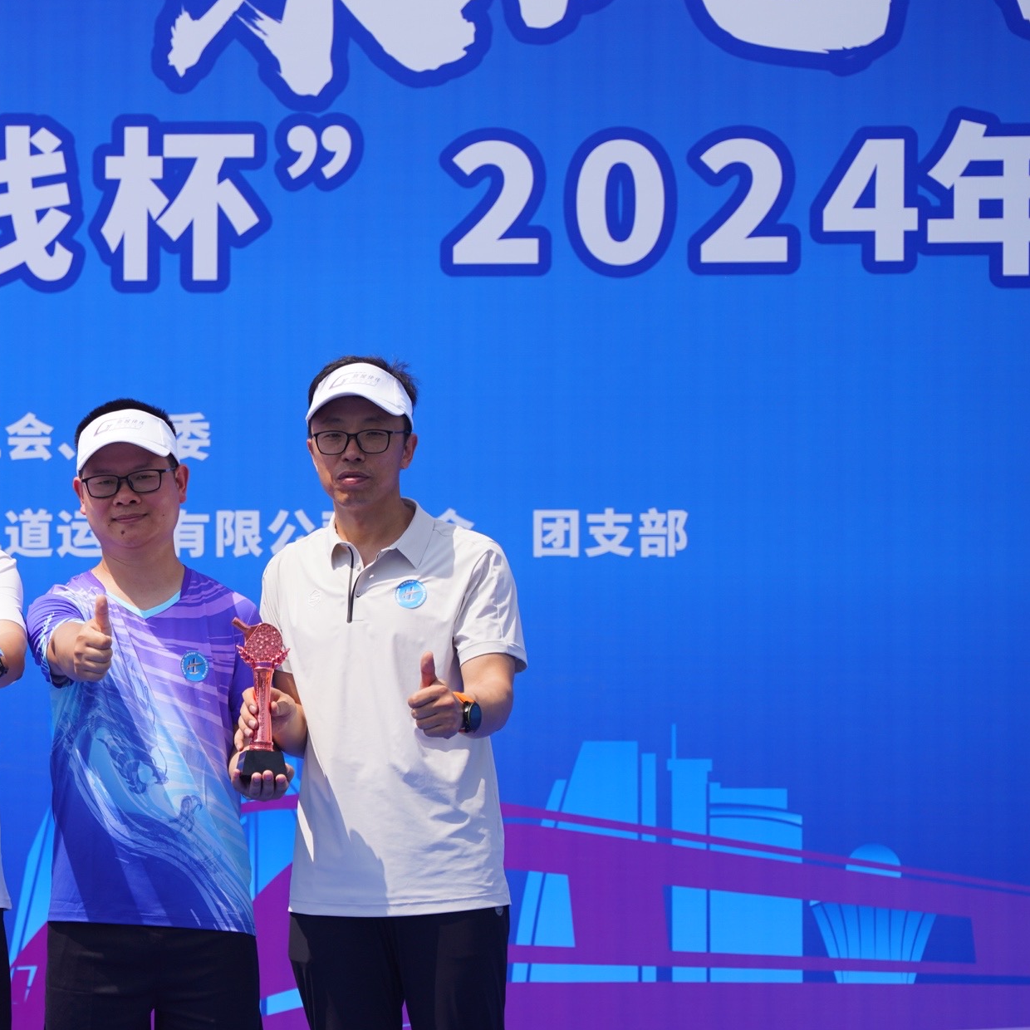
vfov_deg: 12.1
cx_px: -189
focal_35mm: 144
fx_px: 4848
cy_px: 626
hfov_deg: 11.9
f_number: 2.8
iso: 100
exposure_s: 1/2000
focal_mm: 70
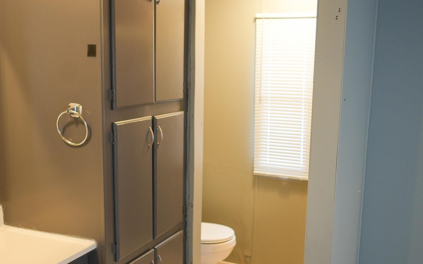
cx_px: 211
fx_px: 473
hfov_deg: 48.2
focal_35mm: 41
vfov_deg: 31.2
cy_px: 142
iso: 250
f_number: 2.8
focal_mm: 24
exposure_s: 1/30
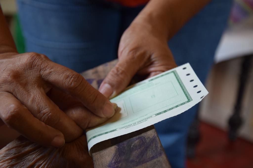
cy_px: 84
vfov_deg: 20.2
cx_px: 126
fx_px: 474
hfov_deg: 29.9
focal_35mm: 68
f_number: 4.8
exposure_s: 1/60
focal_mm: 45
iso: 450
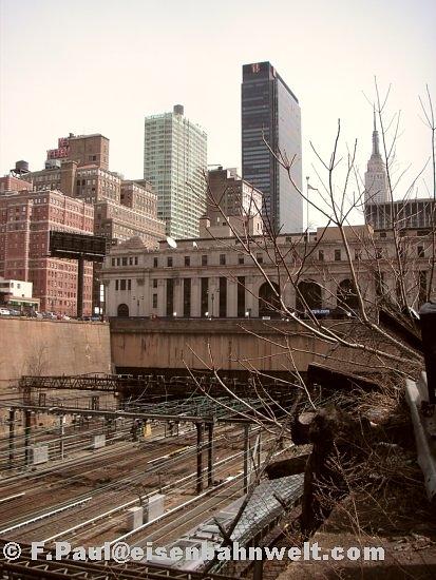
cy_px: 290
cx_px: 218
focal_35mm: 38
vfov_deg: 49.0
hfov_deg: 37.7
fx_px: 638
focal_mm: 6.3
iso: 50
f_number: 3.3
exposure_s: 1/350
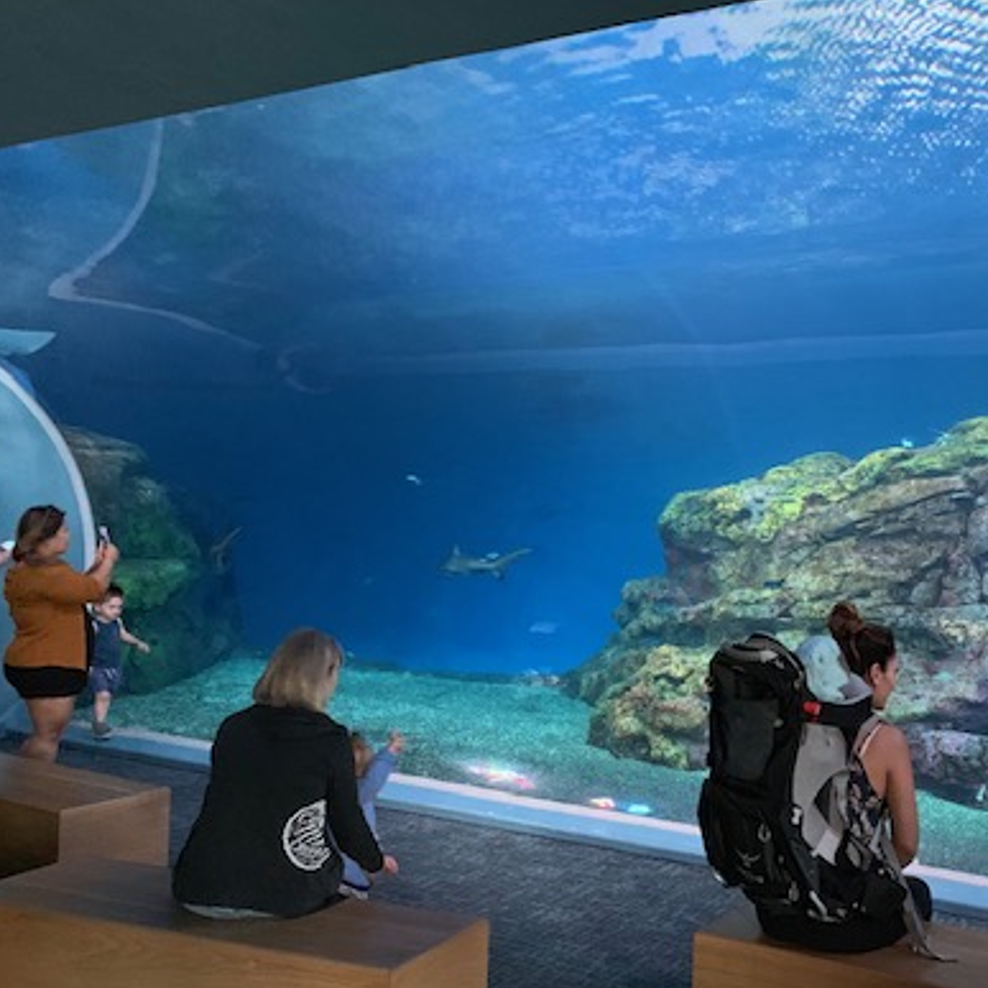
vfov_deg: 43.9
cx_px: 743
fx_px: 1227
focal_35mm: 38
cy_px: 483
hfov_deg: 42.5
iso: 800
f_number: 1.8
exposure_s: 1/29
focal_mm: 4.25
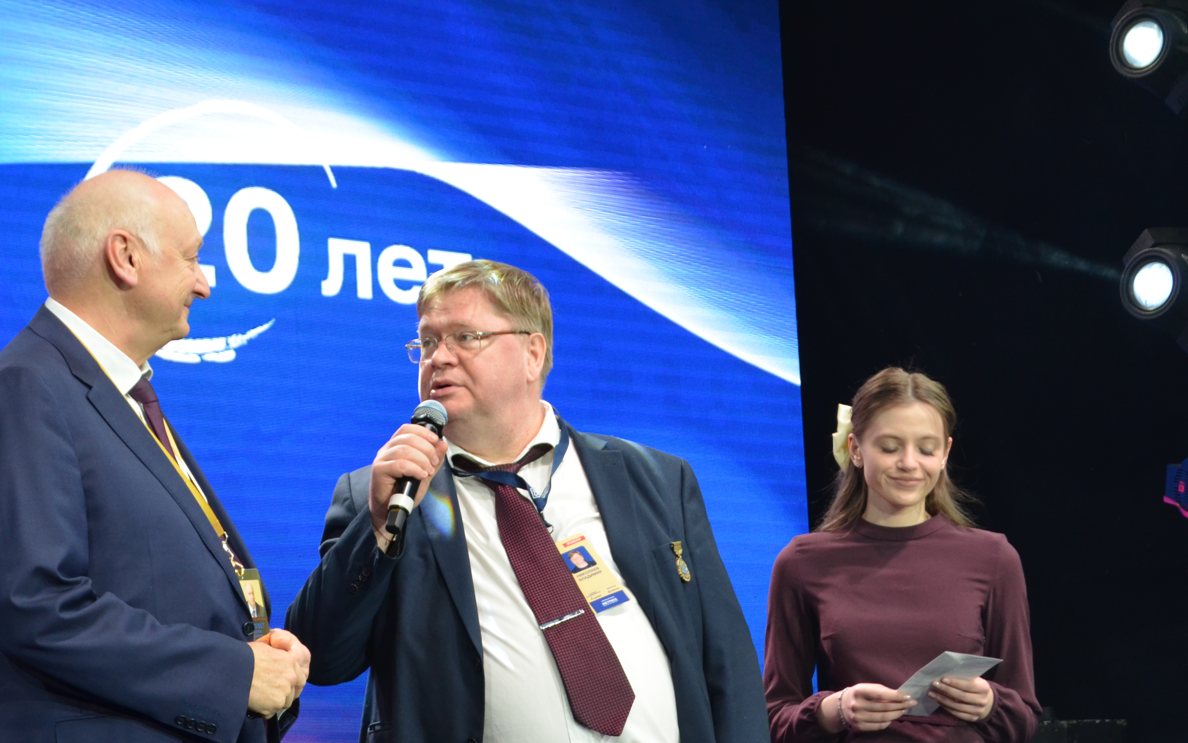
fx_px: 3108
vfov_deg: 13.6
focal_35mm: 96
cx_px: 512
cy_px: 515
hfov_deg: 21.6
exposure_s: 1/60
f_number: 5.3
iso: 800
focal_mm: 46
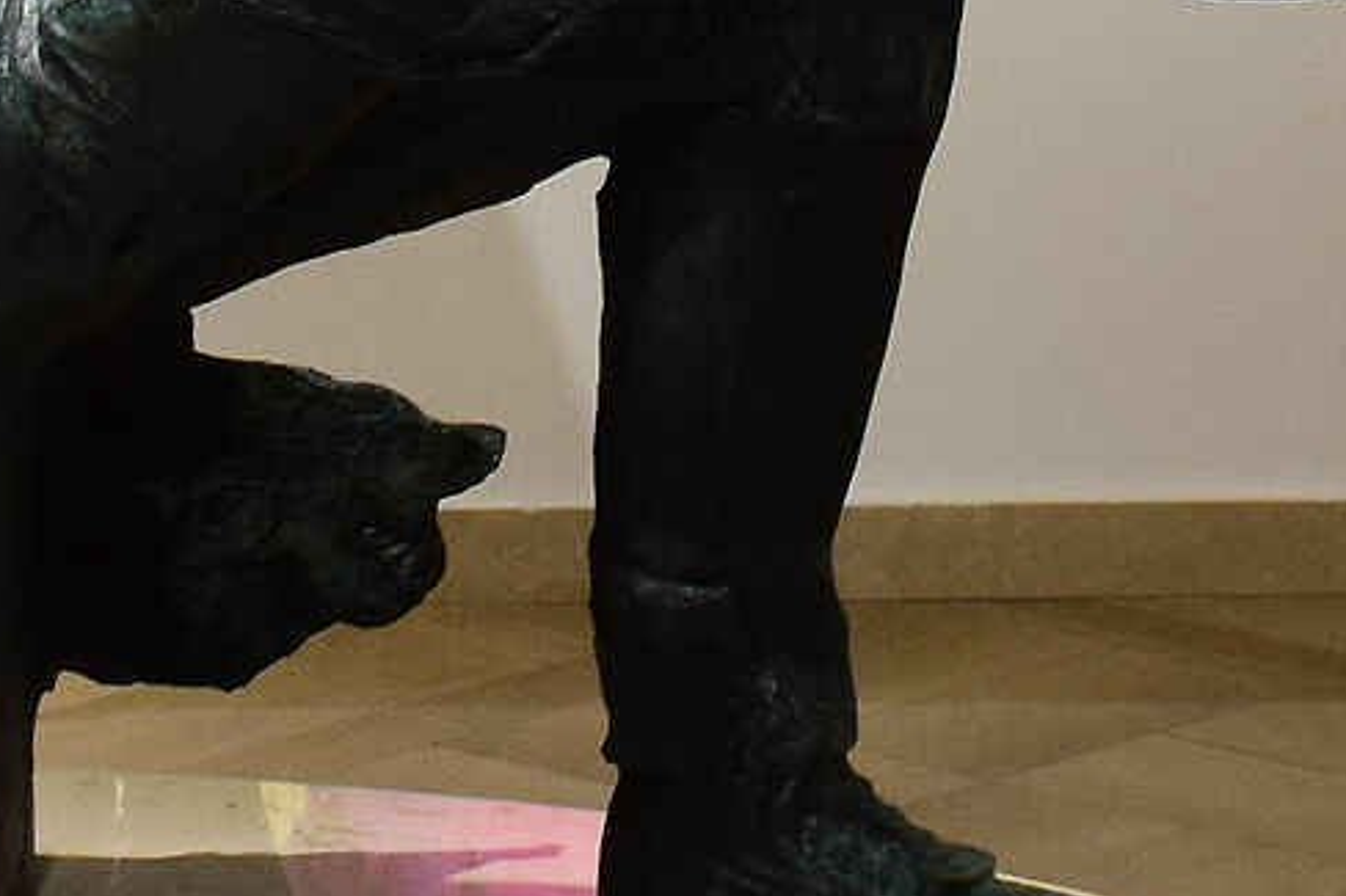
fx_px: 9660
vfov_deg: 5.2
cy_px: -802
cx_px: 530
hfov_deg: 8.0
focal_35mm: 258
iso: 1400
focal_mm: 35
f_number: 8
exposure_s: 1/60
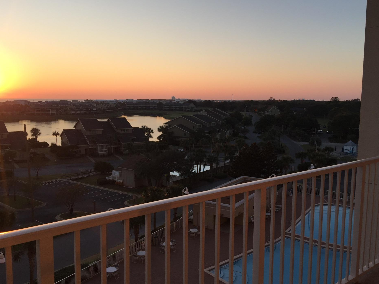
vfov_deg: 44.2
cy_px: 143
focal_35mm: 32
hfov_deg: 56.8
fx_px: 350
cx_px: 189
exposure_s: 1/590
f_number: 2.2
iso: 32
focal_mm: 4.15
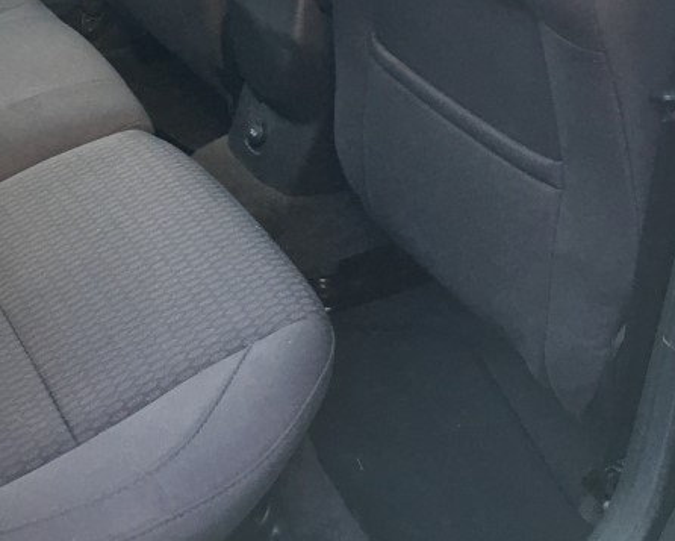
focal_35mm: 65
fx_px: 1299
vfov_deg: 22.8
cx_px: 194
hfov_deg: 28.8
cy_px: 35
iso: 40
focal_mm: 4.15
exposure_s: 1/30
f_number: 2.2
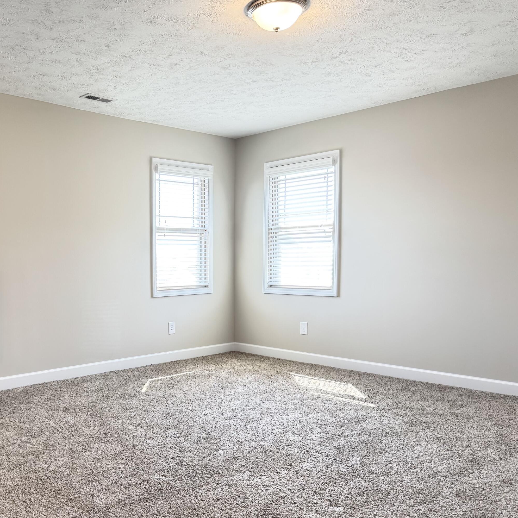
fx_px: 542
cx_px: 140
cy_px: 289
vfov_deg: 51.0
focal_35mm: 32
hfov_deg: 49.4
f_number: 1.78
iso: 160
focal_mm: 6.76
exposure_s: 1/120
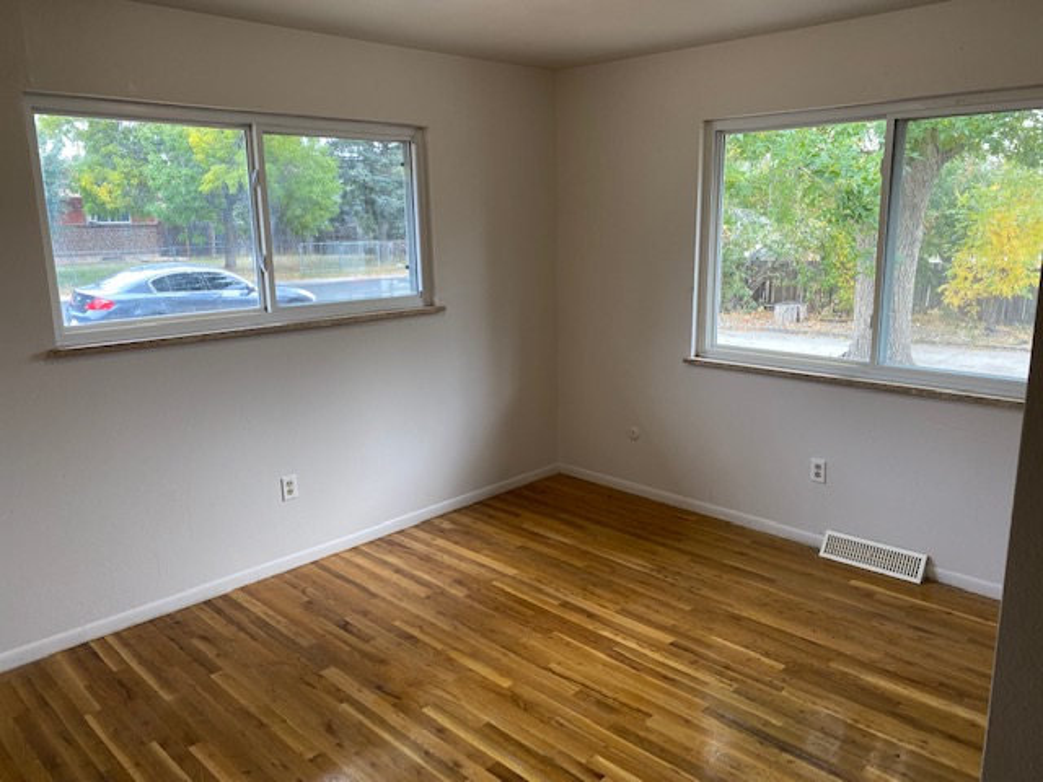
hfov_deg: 67.3
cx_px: 522
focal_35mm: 26
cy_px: 391
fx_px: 783
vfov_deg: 53.1
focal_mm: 4.25
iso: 64
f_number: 1.8
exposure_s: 1/120
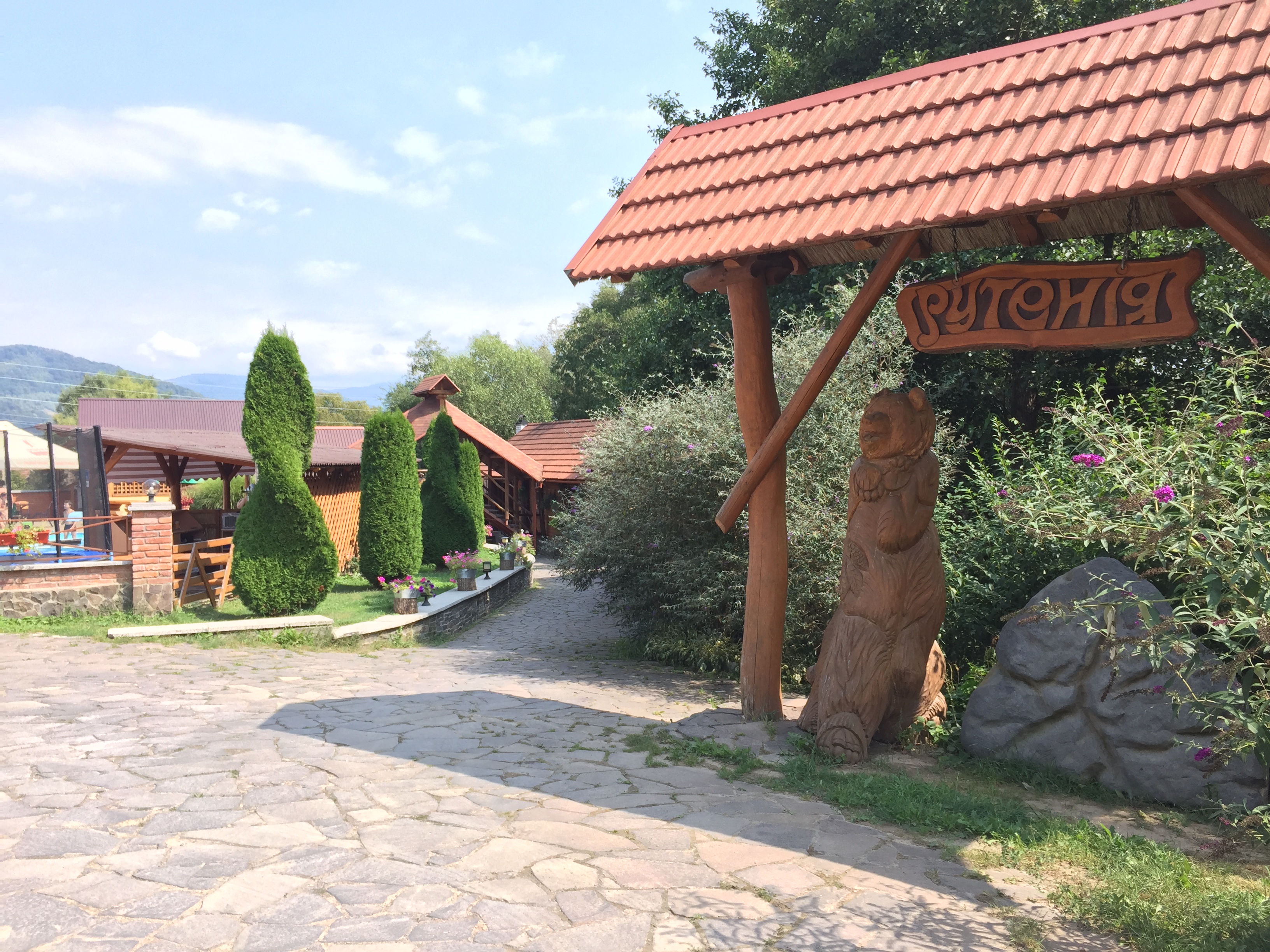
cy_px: 476
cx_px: 635
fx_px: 1064
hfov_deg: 61.7
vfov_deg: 48.2
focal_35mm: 29
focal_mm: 4.15
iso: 32
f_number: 2.2
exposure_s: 1/501
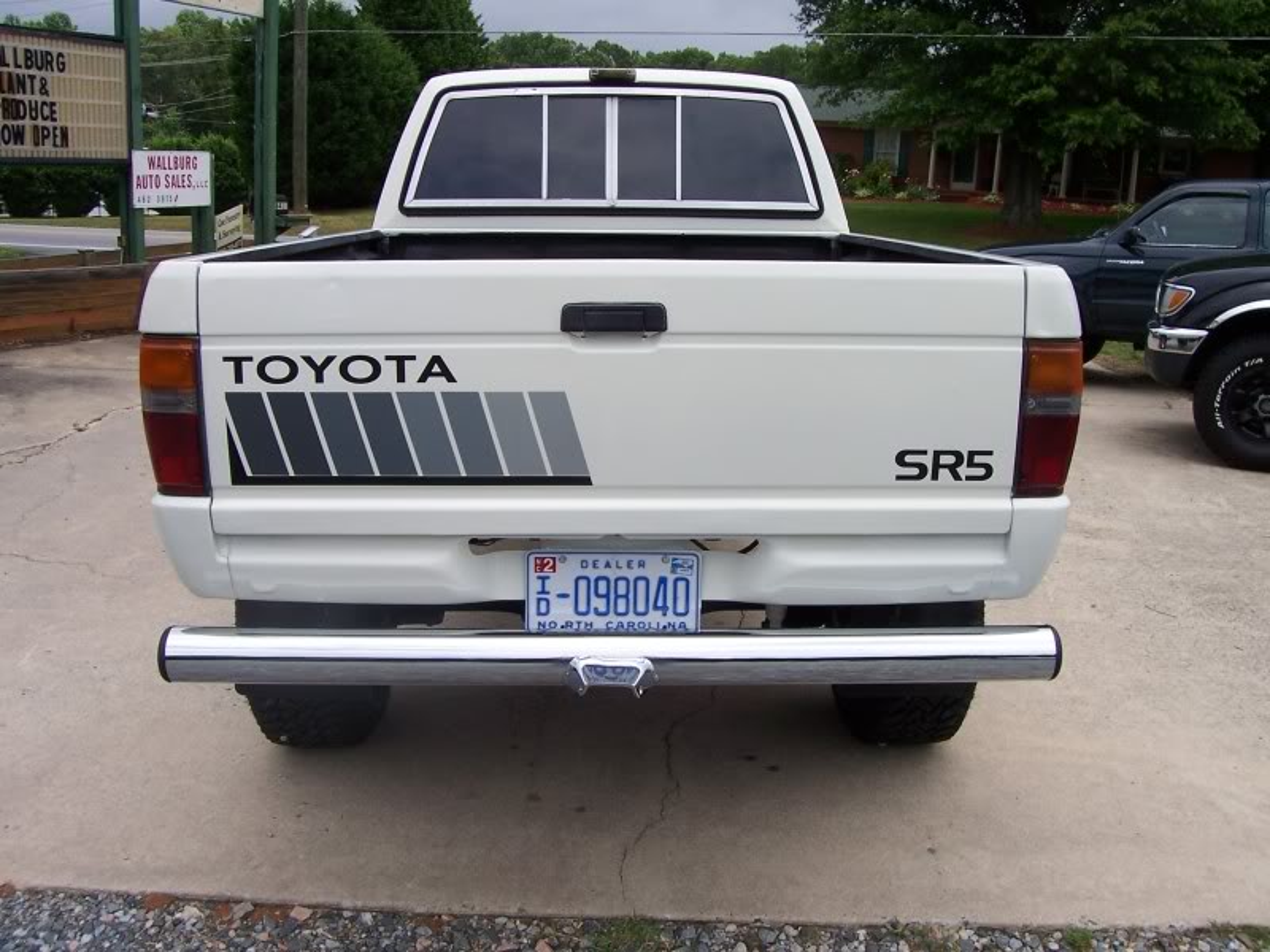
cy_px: 476
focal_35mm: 34
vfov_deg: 41.8
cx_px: 635
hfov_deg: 54.0
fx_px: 1247
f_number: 5.6
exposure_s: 1/750
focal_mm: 5.6
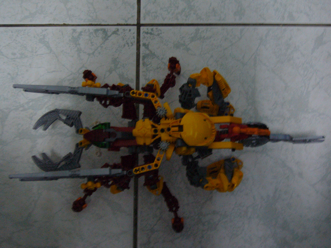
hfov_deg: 38.2
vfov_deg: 29.1
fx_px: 478
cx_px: 166
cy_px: 124
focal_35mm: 50
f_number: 3.3
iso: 200
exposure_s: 1/8
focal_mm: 8.3
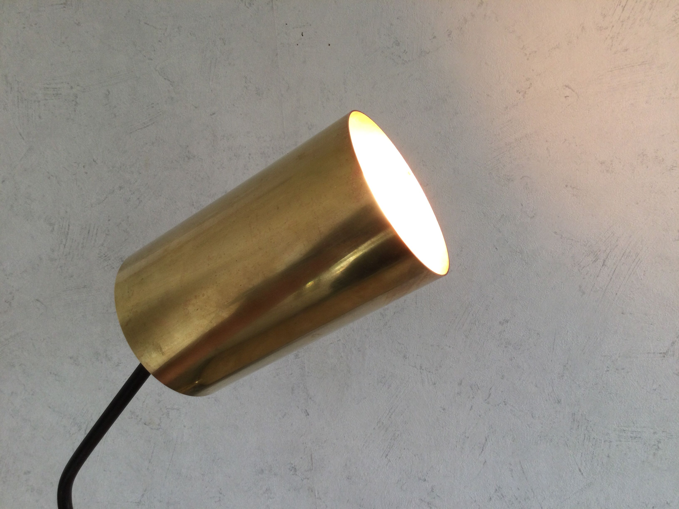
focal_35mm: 31
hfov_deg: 58.4
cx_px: 340
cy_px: 254
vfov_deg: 45.4
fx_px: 608
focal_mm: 3.3
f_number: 2.4
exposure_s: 1/50
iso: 32
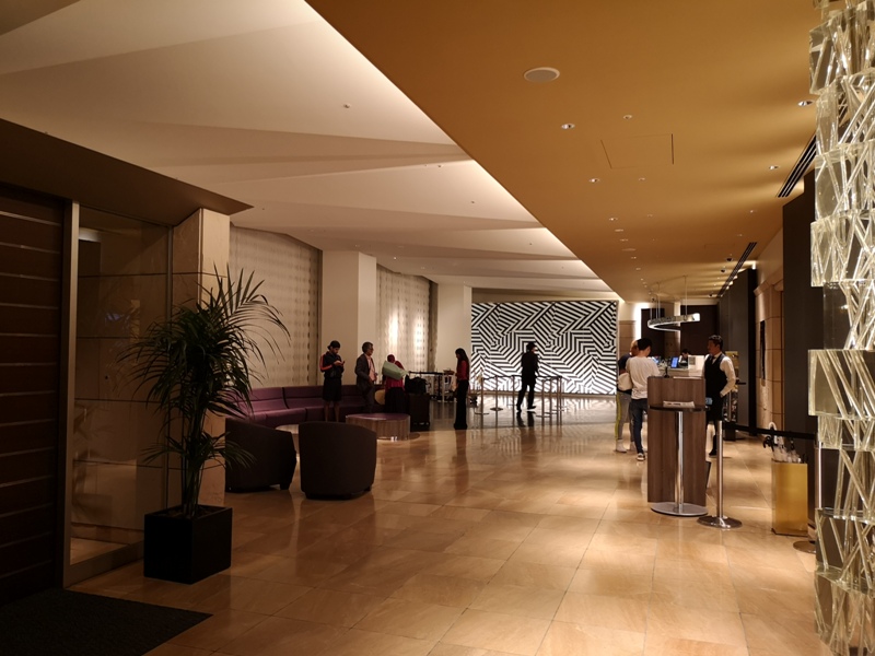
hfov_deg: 65.3
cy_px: 328
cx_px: 438
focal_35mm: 27
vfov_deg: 51.4
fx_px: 682
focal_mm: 3.95
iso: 200
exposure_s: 1/33.3
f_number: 1.8
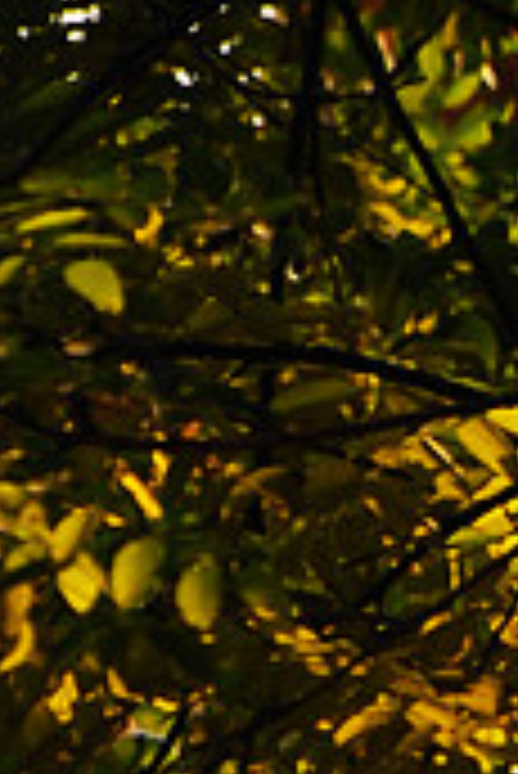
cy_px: 1958
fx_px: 36678
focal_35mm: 1703
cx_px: 1164
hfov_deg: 0.8
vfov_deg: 1.2
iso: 100
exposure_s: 1/200
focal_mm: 195
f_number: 5.3
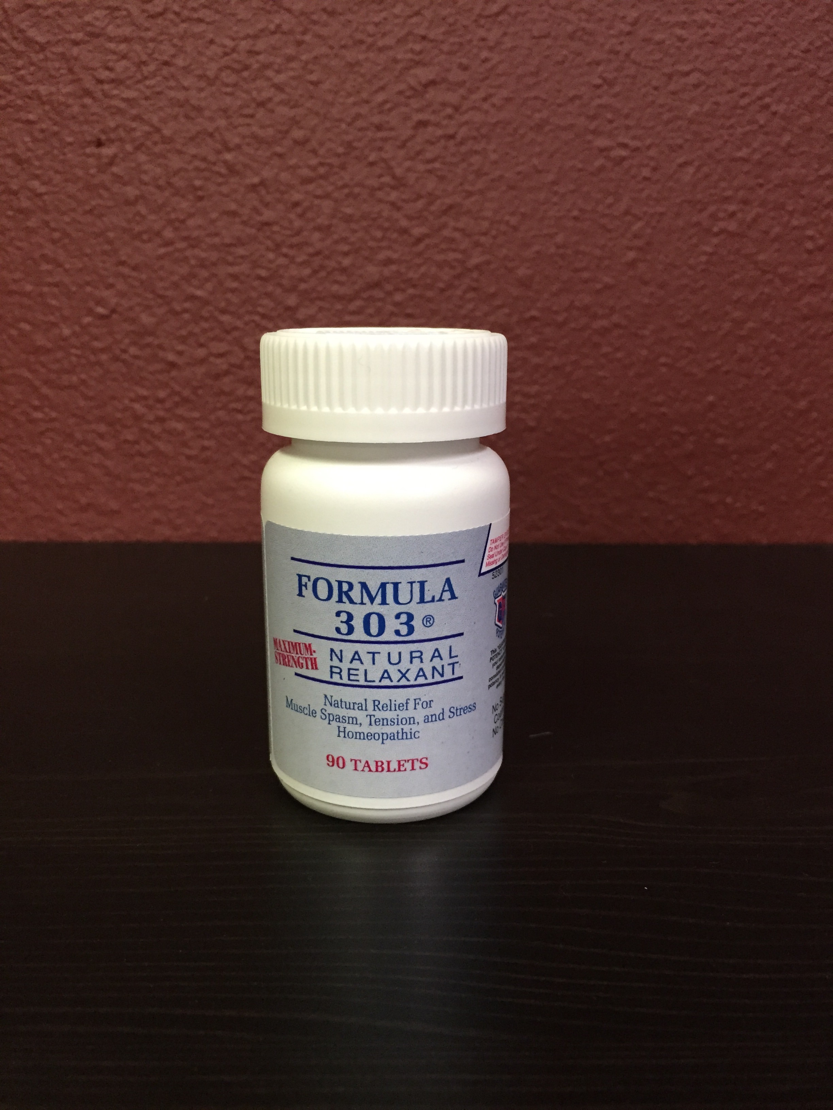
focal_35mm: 29
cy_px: 555
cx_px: 416
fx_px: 930
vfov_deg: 61.7
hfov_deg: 48.2
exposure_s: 1/20
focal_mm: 4.15
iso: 250
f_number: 2.2
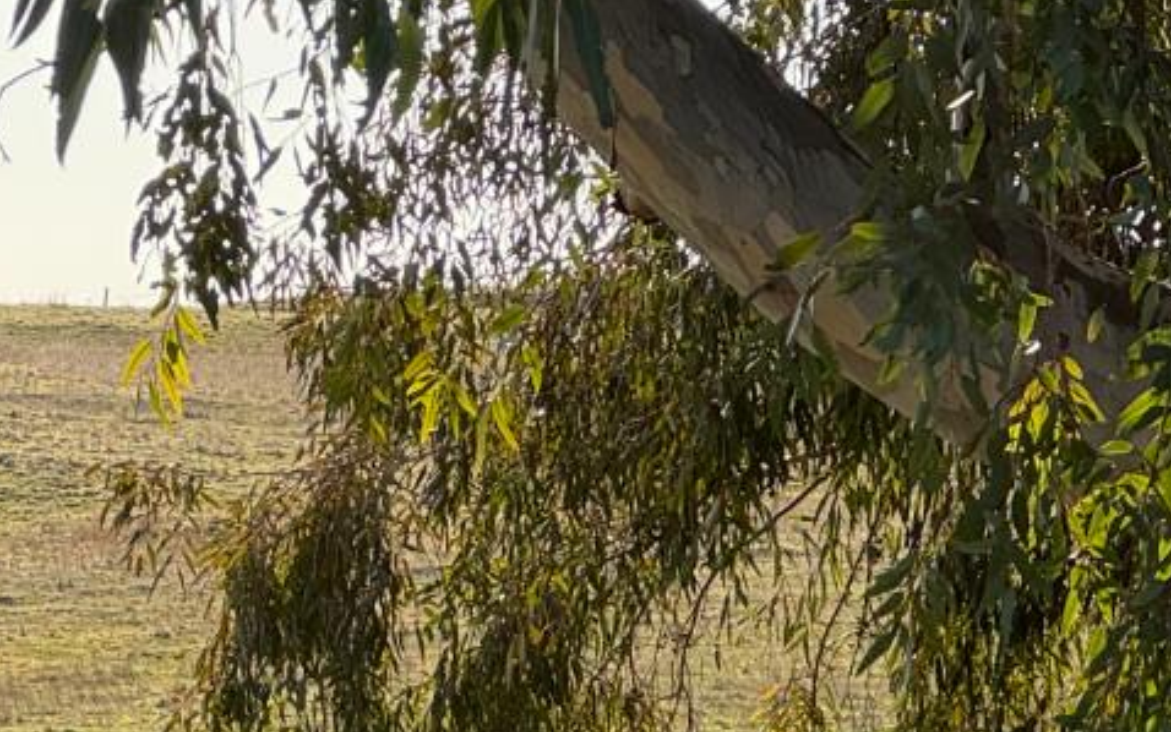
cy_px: 838
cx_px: -32
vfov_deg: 5.1
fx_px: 8172
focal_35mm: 256
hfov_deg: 8.2
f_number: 2.8
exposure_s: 1/392
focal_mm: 9
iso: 25
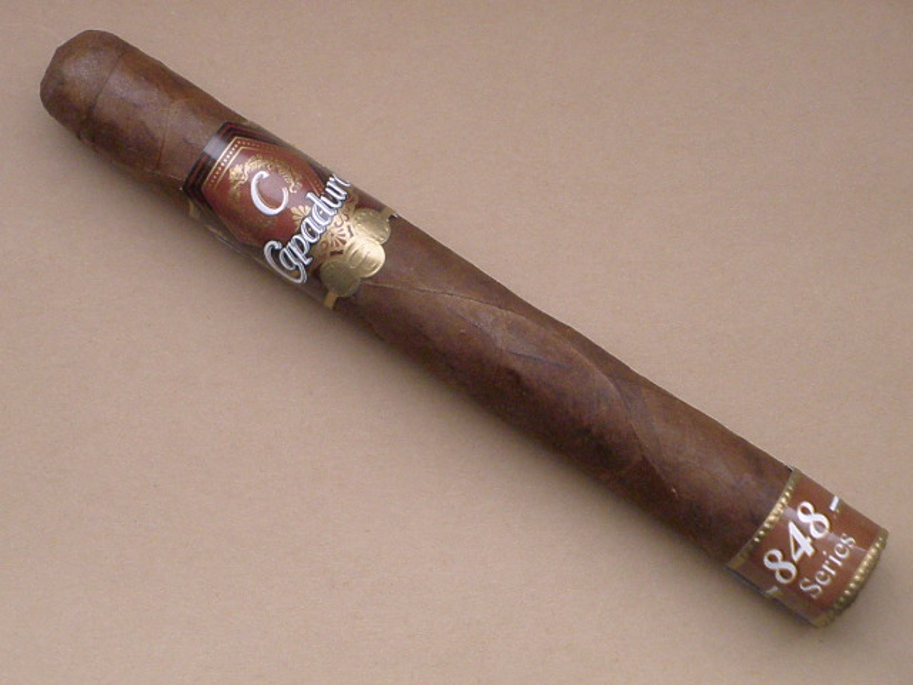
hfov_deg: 24.1
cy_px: 342
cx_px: 456
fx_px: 2136
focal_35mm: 81
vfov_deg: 18.2
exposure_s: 1/80
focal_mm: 14.1
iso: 1600
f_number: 4.8
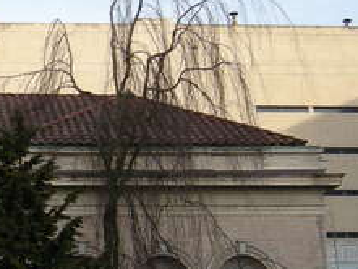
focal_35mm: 112
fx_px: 1159
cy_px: 209
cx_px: -73
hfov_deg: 16.8
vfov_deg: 13.2
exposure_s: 1/412
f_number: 2.9
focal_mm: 5.3
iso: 64
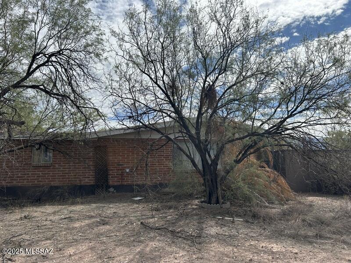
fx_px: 264
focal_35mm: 26
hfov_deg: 67.3
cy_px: 132
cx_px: 176
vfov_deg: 53.1
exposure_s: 1/6579
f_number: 1.5
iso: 50
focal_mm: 5.7
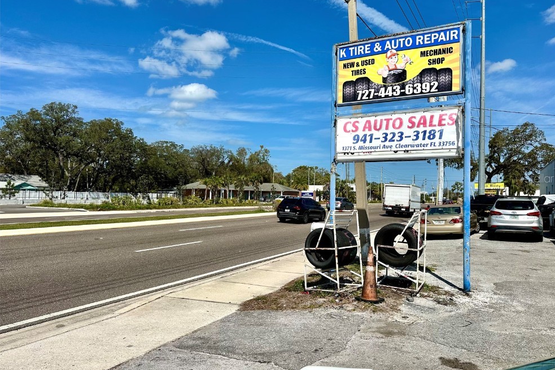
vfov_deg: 49.5
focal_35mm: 26
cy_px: 178
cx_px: 289
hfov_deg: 69.4
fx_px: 401
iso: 80
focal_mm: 6.9
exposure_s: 1/9709
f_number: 1.8
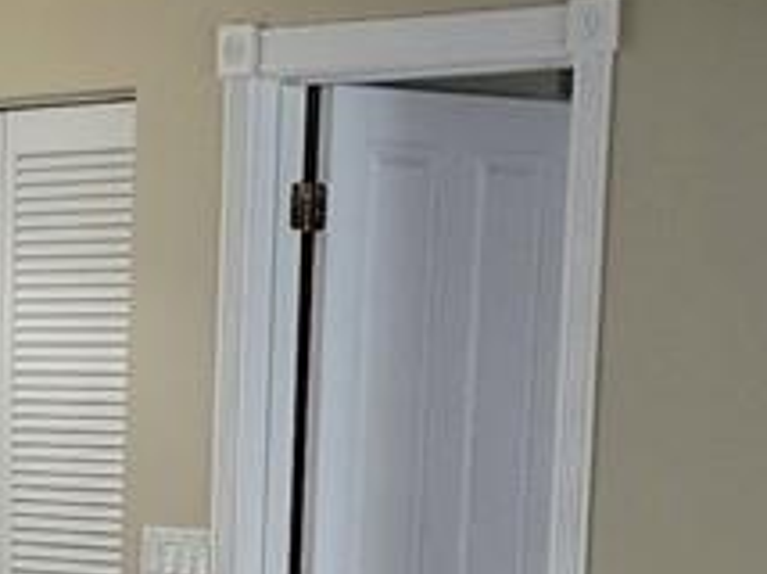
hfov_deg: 11.4
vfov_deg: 8.4
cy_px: 897
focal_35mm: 172
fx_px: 3807
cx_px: -7
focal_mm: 6.4
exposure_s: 1/120
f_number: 1.8
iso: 160
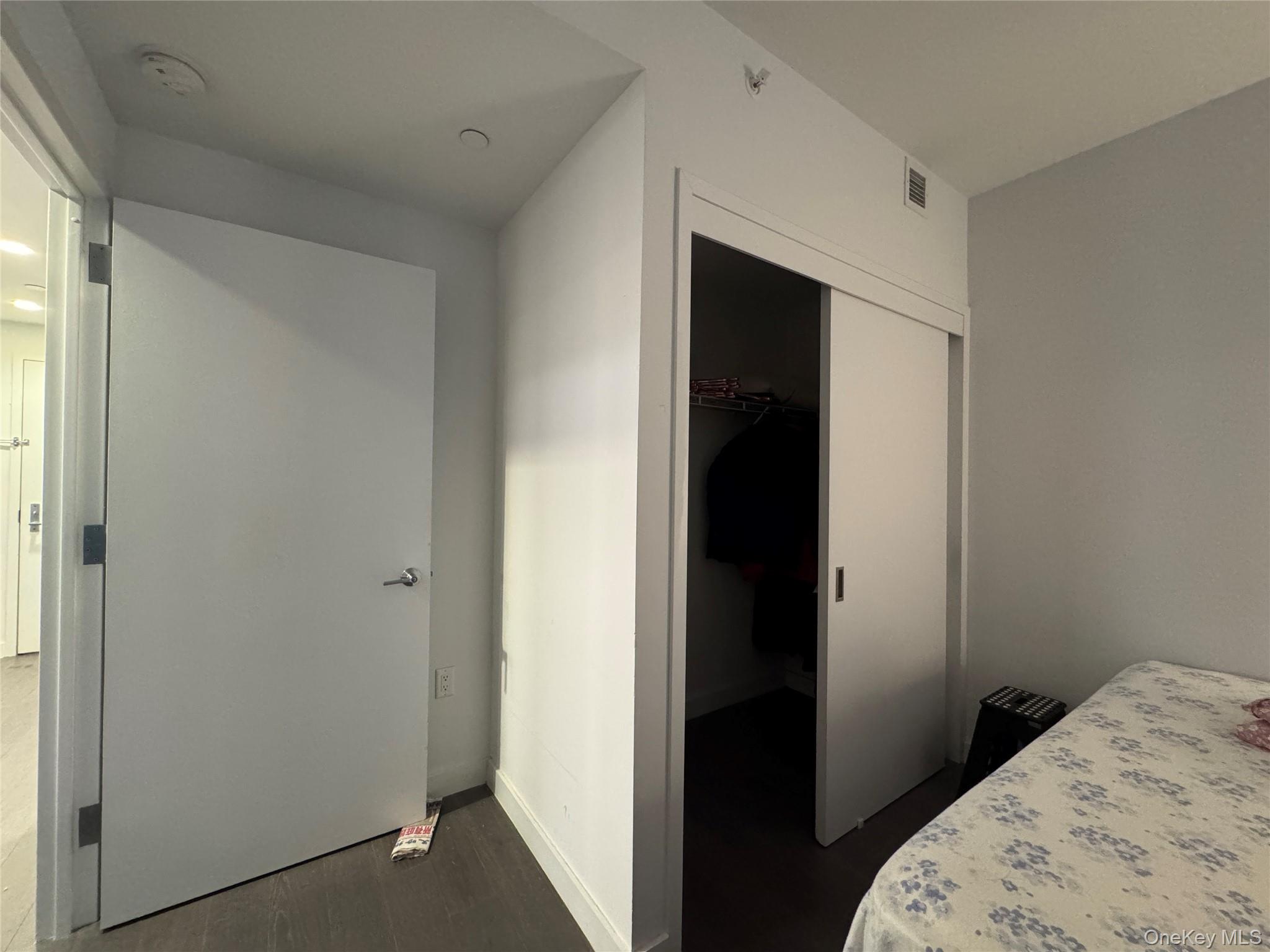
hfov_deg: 102.1
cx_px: 635
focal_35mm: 14
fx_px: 514
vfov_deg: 85.7
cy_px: 476
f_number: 2.2
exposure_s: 1/60
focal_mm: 2.22
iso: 800
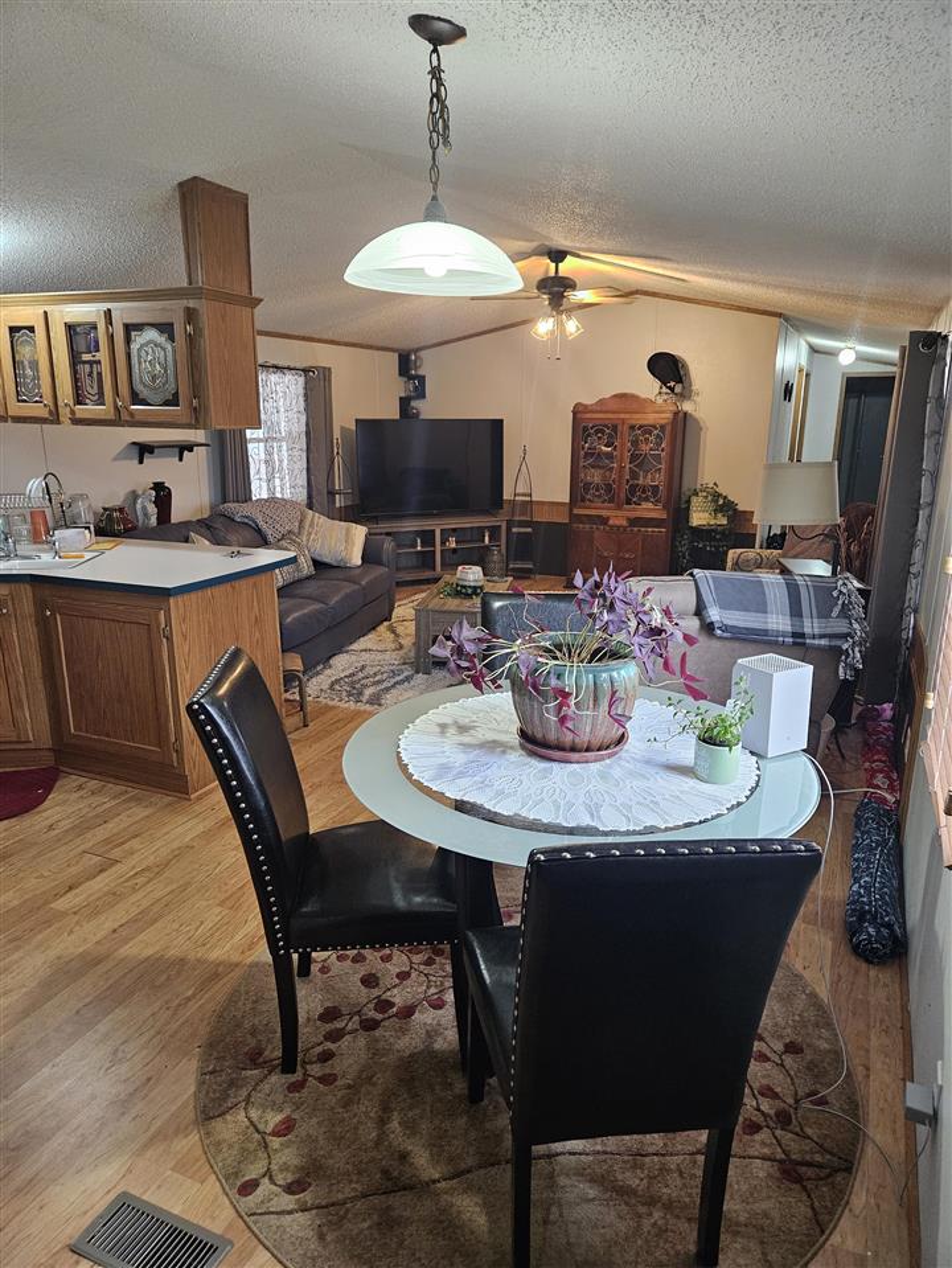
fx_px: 843
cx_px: 476
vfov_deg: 73.9
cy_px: 634
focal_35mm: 23
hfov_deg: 58.9
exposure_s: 1/120
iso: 640
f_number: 1.8
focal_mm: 5.4
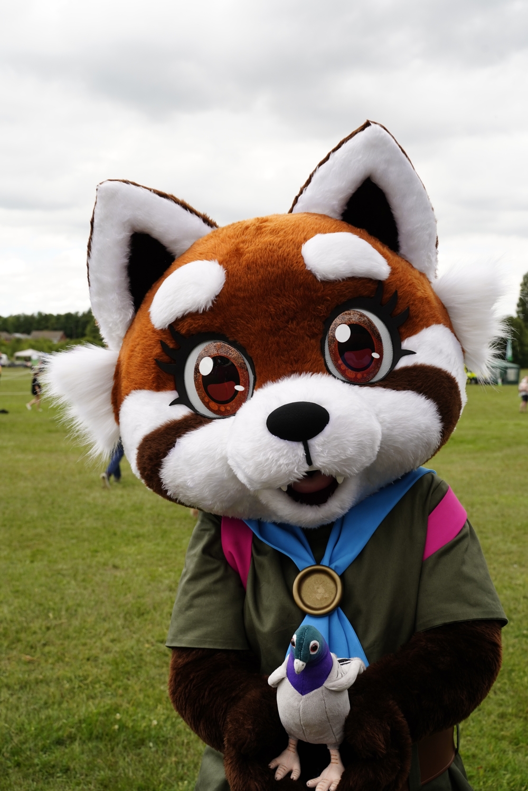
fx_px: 836
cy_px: 396
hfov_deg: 35.1
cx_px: 264
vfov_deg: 50.7
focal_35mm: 38
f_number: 8
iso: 400
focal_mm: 38
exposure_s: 1/320
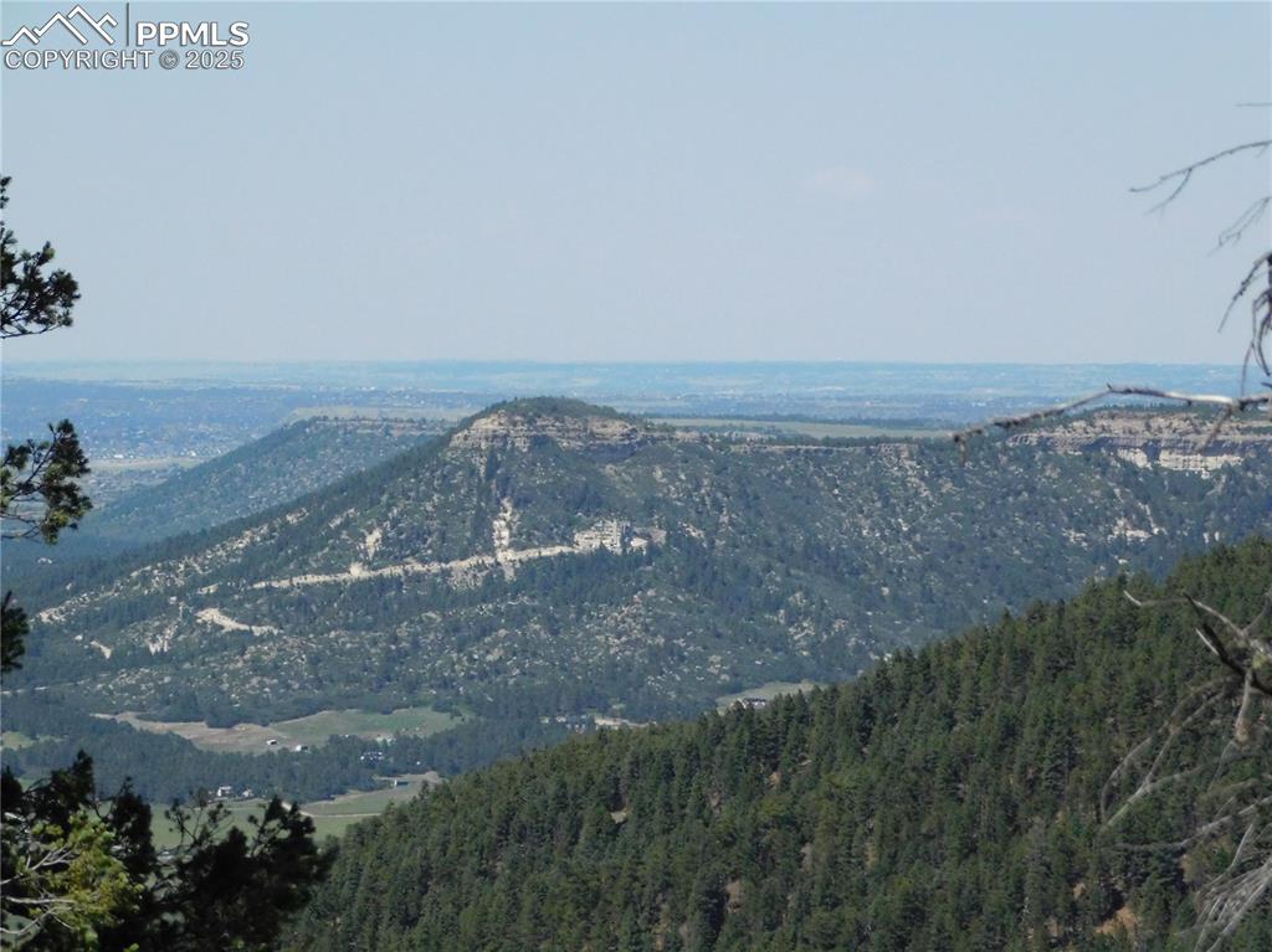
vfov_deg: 7.3
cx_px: 636
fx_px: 7419
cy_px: 476
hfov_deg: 9.8
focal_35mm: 202
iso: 800
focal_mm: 35.9
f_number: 10.8
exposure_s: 1/1250
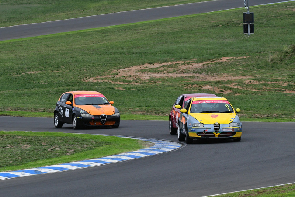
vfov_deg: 4.6
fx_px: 2459
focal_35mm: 300
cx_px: 148
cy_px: 98
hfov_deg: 6.9
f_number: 10
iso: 2000
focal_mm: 200
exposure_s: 1/640
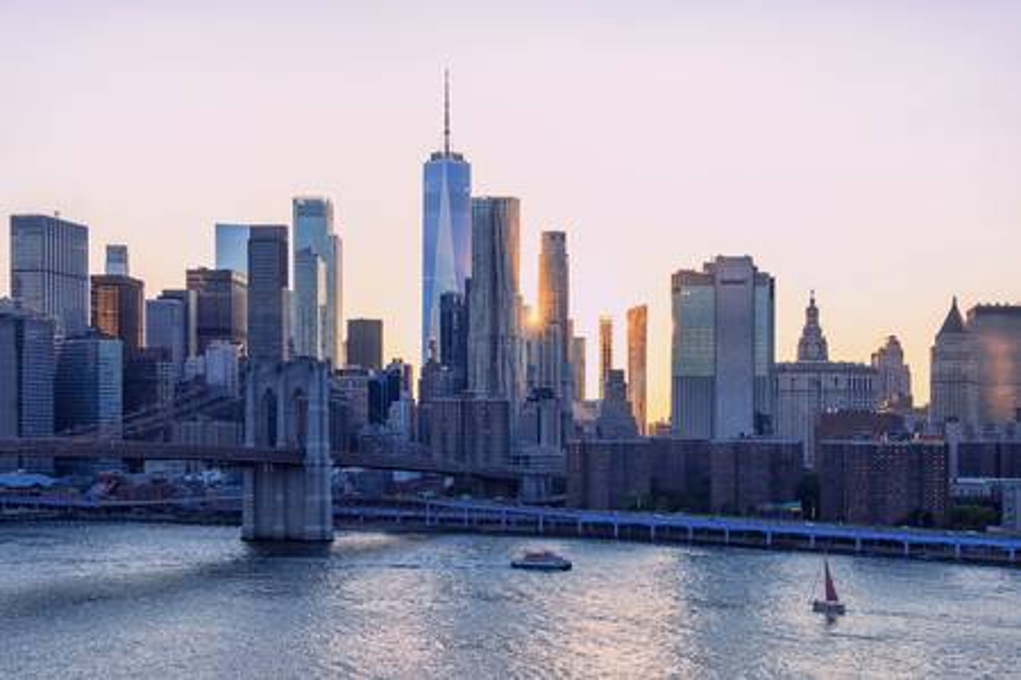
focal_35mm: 52
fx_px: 1475
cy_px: 340
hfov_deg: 38.2
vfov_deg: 26.0
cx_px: 510
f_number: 6.3
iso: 64
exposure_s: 1/160
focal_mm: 52
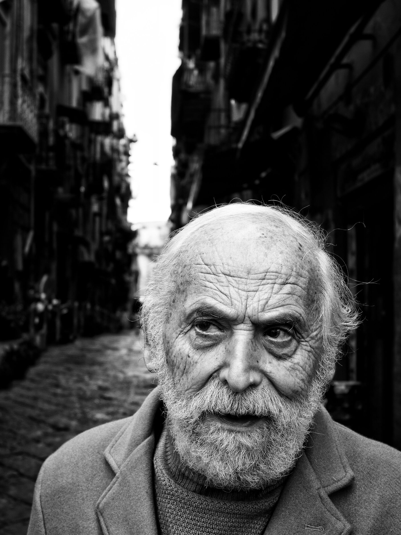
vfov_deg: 38.2
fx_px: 772
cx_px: 200
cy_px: 268
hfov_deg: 29.1
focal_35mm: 50
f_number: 5.2
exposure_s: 1/160
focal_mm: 25
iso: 200
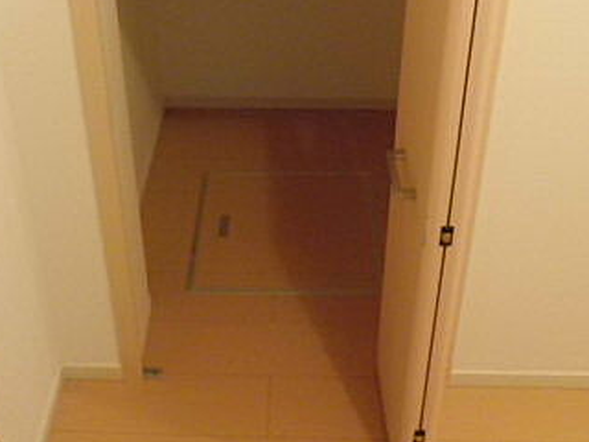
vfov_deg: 27.5
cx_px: 269
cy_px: 96
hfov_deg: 36.8
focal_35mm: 52
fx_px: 885
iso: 400
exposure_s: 1/25
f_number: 2.8
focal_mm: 4.7
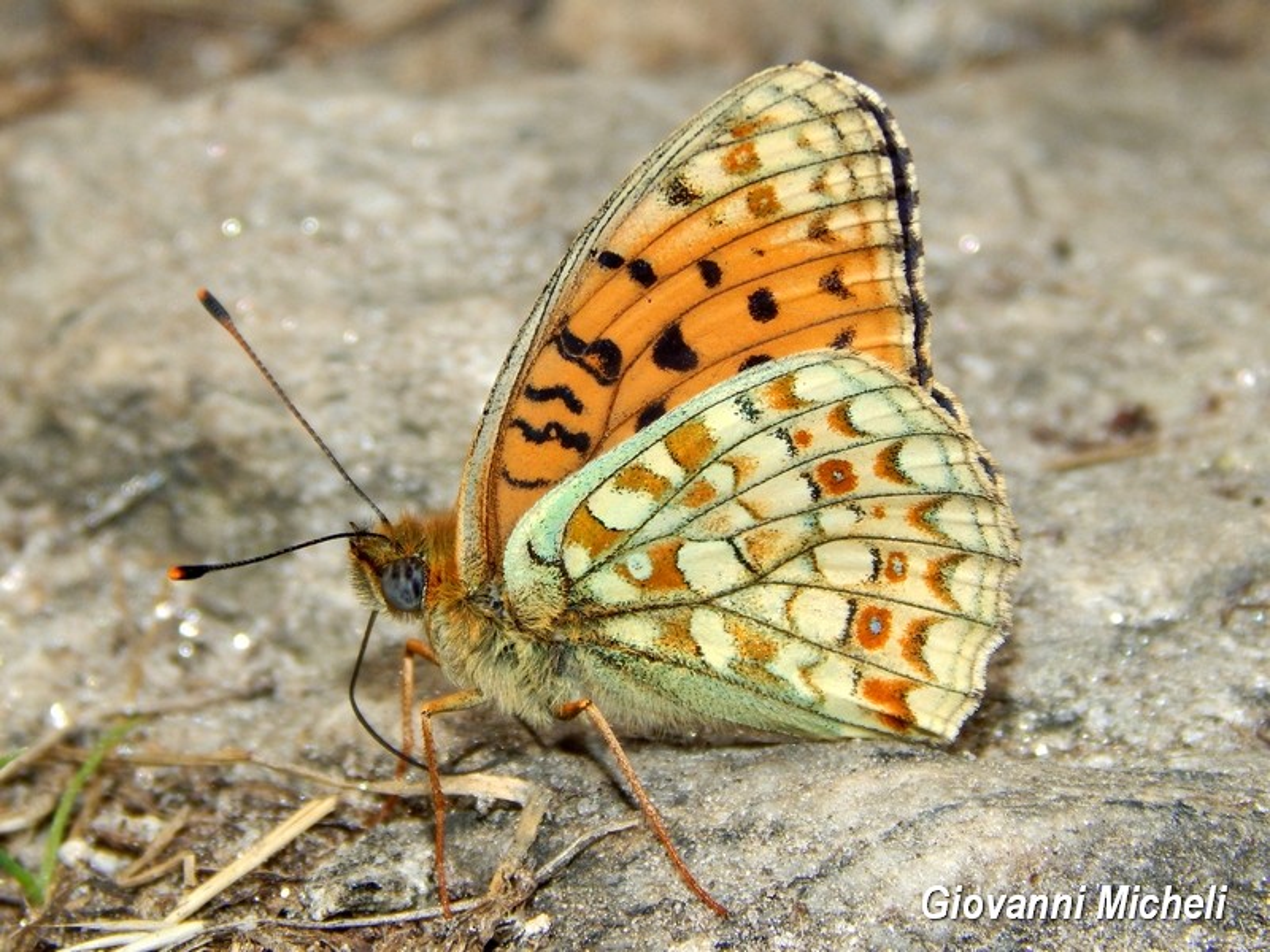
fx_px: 5943
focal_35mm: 162
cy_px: 476
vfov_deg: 9.2
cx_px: 635
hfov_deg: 12.2
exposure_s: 1/500
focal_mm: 28.7
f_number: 10.1
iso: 125
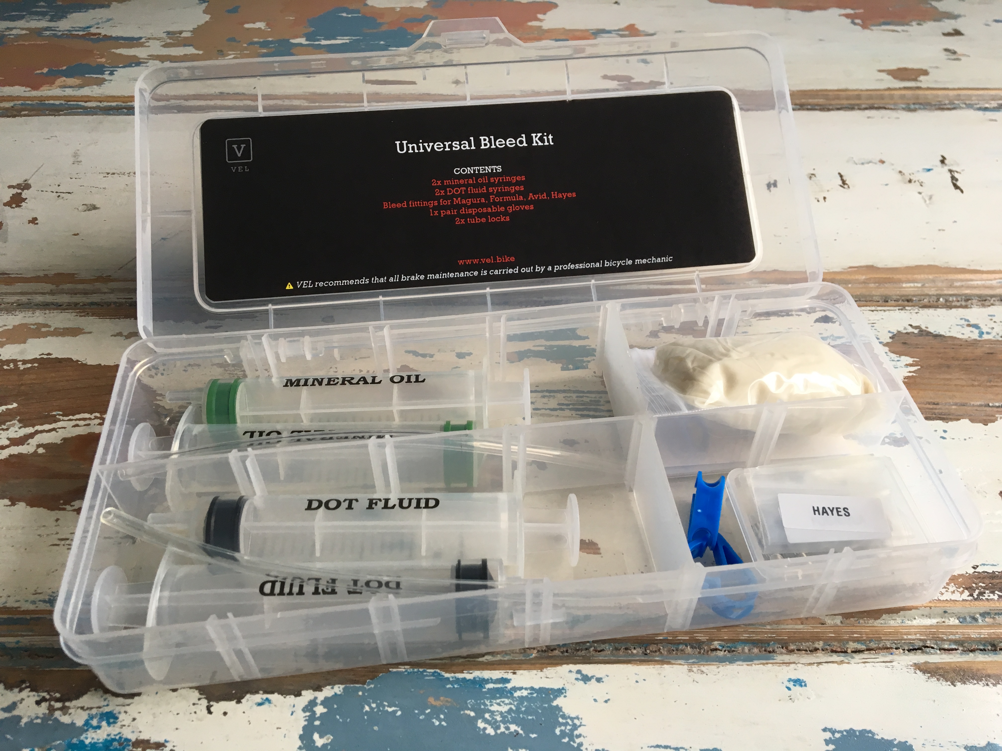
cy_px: 376
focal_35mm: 29
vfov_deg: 48.2
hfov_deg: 61.7
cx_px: 501
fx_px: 839
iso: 32
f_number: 2.2
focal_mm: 4.15
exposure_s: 1/33
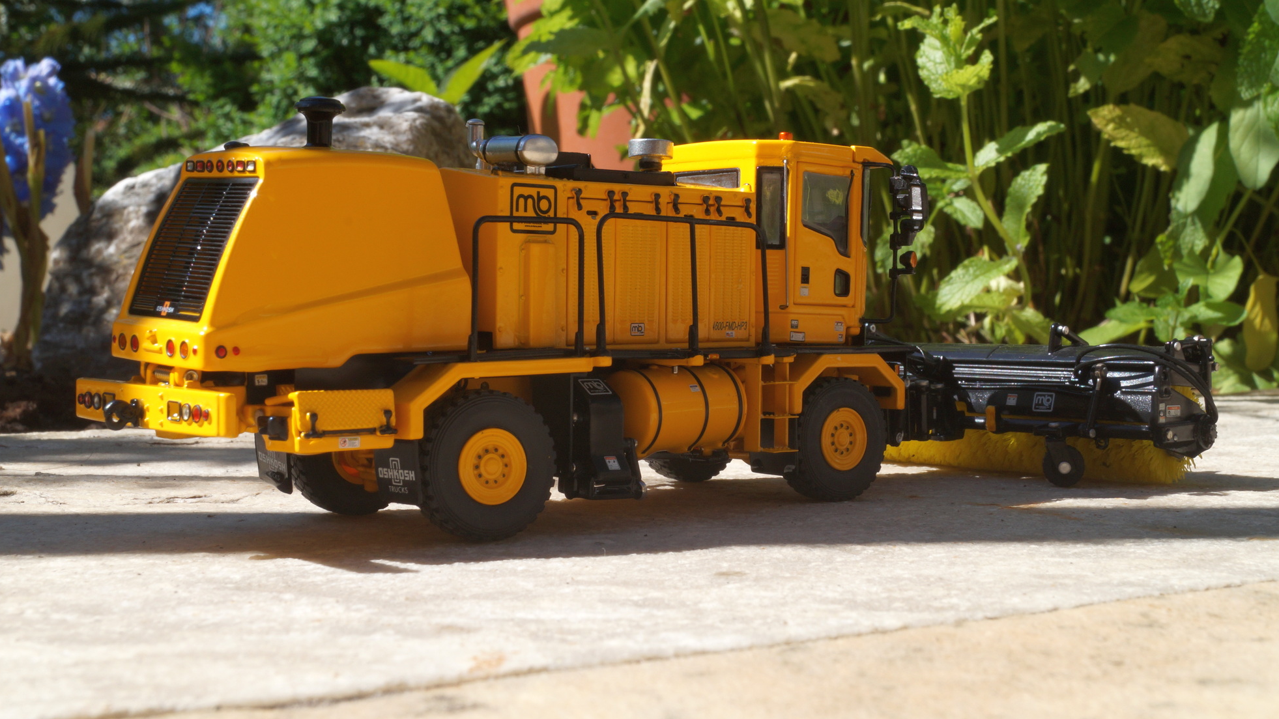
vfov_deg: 24.9
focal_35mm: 48
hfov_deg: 42.9
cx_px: 632
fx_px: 1628
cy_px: 314
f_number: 22
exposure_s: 1/60
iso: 200
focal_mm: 30
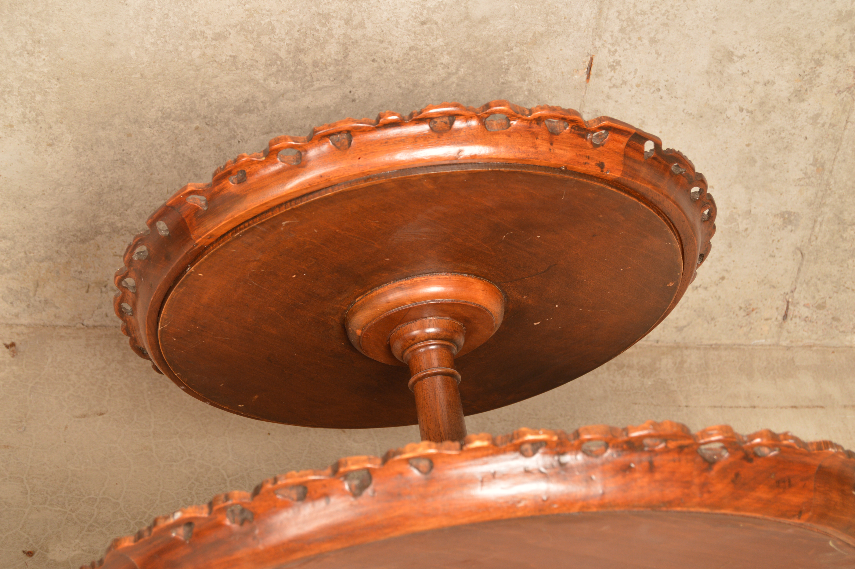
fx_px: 1958
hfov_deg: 24.6
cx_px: 428
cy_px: 284
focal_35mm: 82
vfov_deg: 16.5
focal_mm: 55
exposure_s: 1/160
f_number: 7.1
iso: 200
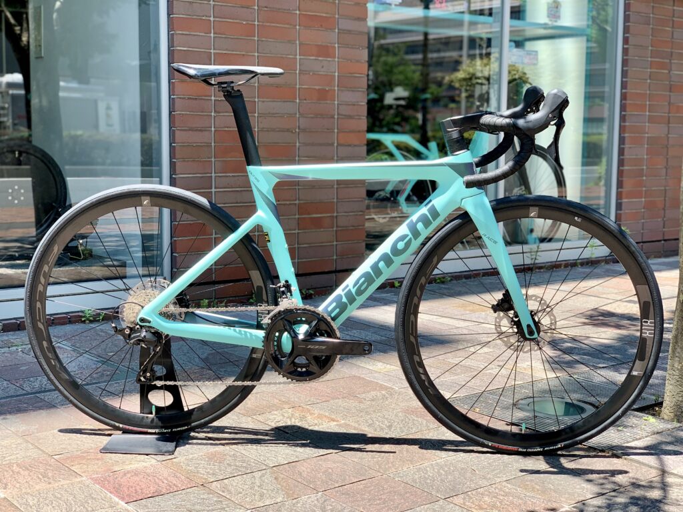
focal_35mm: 52
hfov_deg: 36.8
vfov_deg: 28.0
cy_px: 256
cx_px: 342
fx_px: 1026
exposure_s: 1/241
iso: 16
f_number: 2.4
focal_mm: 6
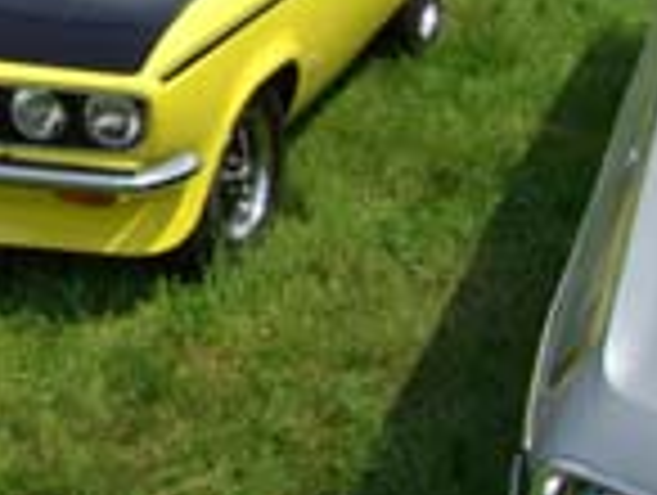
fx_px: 1597
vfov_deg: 17.0
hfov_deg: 22.3
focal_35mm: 84
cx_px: -14
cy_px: -70
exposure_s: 1/667
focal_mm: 5.8
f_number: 4.8
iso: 64
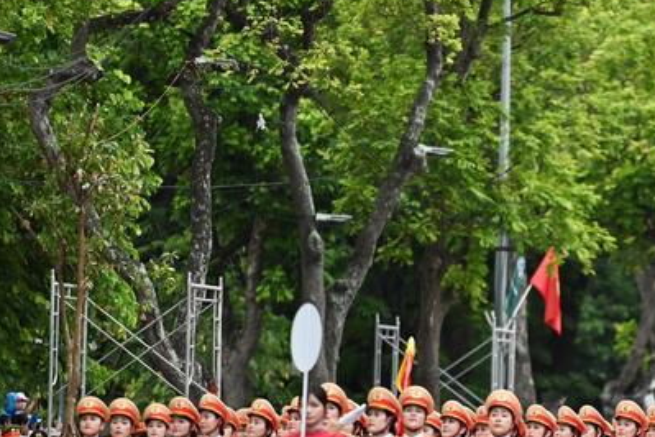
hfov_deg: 5.0
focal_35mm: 411
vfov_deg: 3.3
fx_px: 7477
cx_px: 535
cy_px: 398
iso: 500
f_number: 2.8
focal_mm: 200
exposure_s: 1/3200
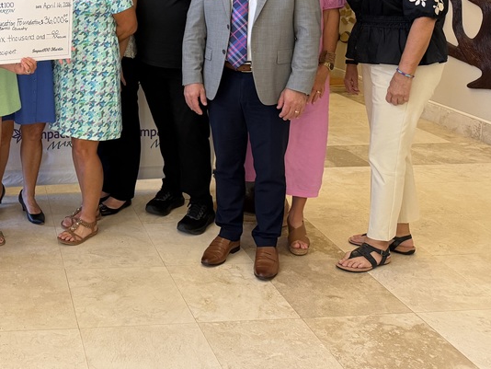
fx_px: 653
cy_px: 38
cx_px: 29
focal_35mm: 46
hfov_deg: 37.8
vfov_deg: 30.2
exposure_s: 1/60
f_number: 1.78
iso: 250
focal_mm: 6.76
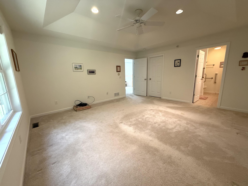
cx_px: 124
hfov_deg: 102.1
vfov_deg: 85.7
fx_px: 100
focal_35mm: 14
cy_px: 93
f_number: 2.2
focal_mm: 2.22
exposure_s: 1/120
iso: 250
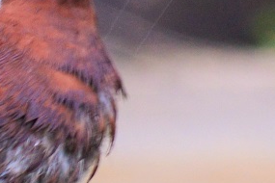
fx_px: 14345
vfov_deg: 0.7
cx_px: -212
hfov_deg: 1.1
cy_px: 91
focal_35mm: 1878
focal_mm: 220
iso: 800
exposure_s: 1/125
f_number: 8
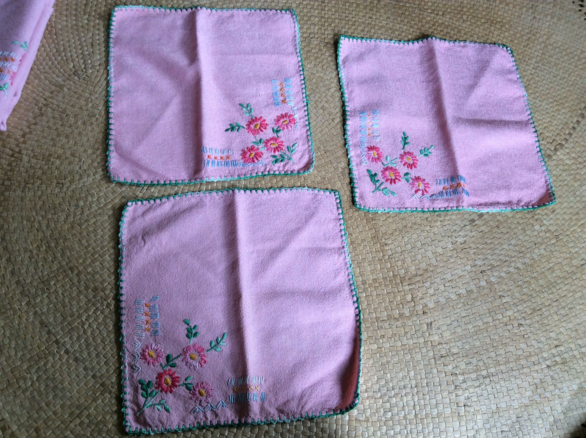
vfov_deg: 44.1
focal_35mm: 32
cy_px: 219
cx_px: 293
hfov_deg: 56.9
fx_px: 541
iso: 40
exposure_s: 1/25
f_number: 2.4
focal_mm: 3.3
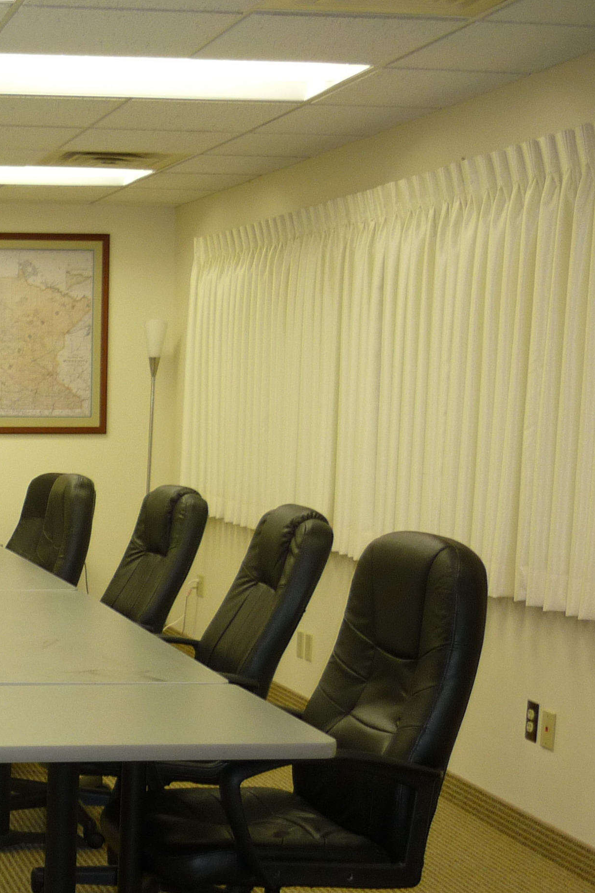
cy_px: 571
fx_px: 1513
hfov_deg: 20.6
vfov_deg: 32.7
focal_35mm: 61
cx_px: -146
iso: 125
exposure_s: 1/30
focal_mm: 5.5
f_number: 2.8
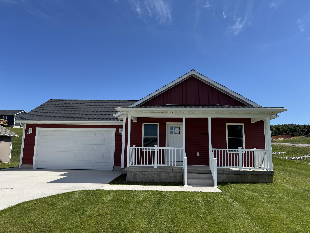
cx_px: 155
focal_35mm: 24
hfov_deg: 71.6
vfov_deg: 56.8
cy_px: 116
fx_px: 215
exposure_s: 1/4608
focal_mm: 6.76
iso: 80
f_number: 1.78
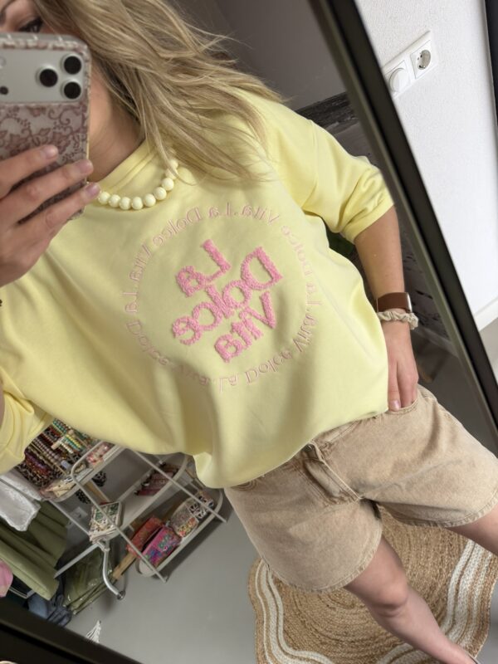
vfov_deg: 71.6
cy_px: 332
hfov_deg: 56.8
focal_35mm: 24
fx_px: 460
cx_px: 249
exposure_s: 1/121
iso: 160
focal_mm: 6.76
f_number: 1.78
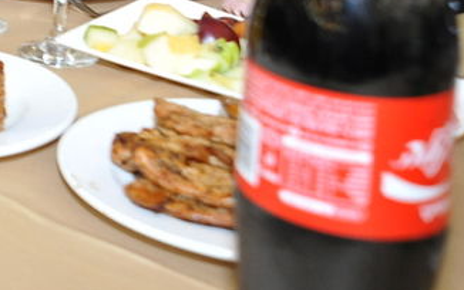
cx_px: -485
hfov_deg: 15.5
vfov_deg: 11.2
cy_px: -302
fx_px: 1328
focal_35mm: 105
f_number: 4
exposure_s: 1/125
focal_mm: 24
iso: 2000
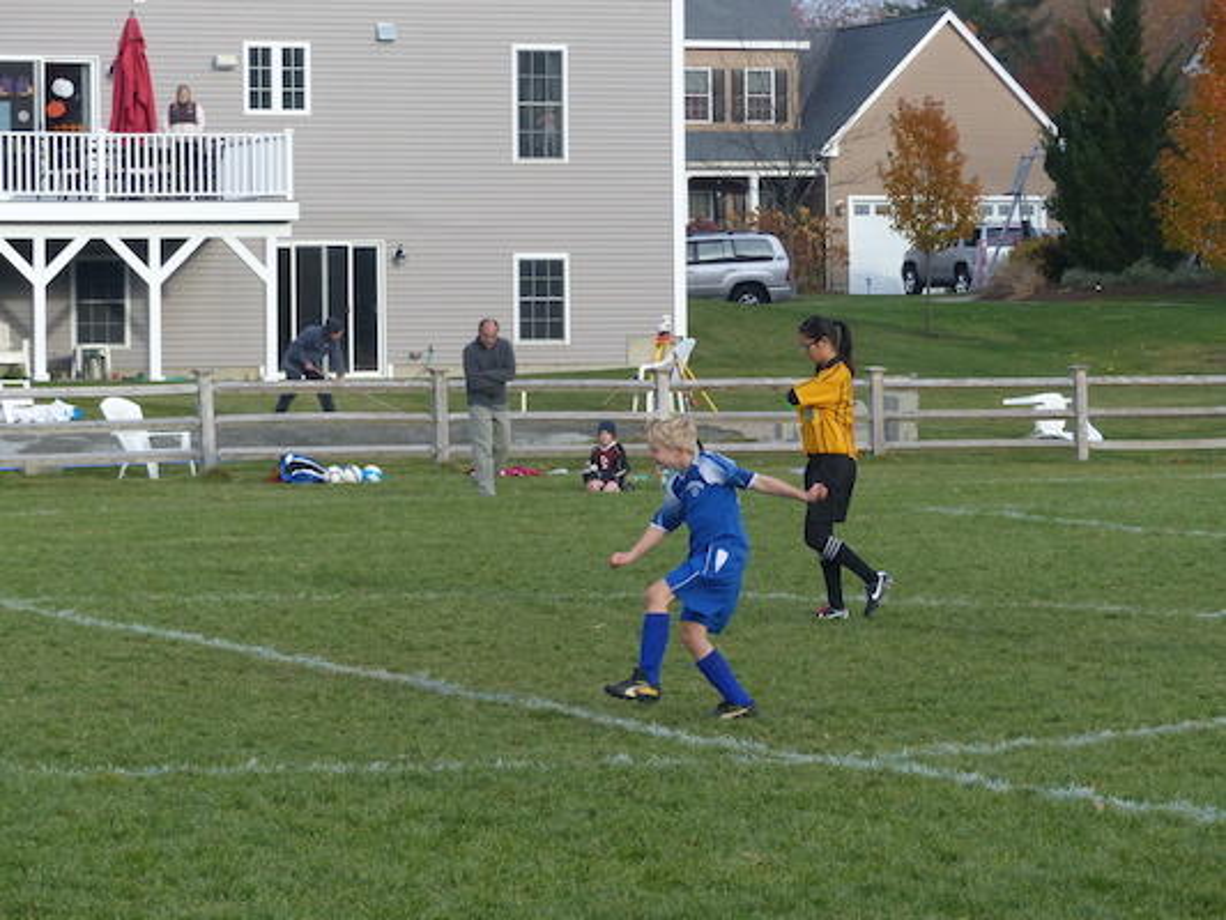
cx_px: 613
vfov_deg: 11.0
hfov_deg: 14.6
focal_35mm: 135
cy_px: 460
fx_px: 4782
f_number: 2.8
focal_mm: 24.3
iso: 320
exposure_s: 1/500
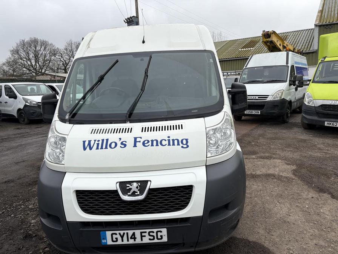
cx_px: 169
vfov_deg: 53.1
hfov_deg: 67.3
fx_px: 254
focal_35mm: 26
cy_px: 127
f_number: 1.6
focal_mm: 5.96
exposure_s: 1/1001
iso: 50
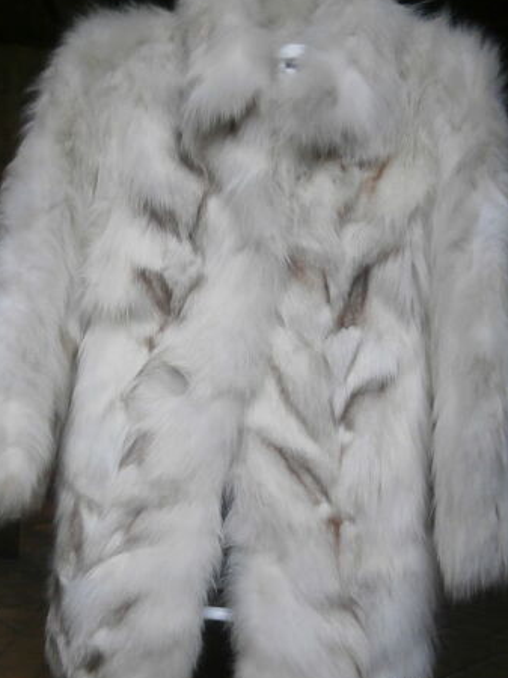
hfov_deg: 38.6
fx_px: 725
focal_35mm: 37
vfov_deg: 49.7
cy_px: 423
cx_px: 232
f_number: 2.8
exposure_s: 1/25
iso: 200
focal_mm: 4.7
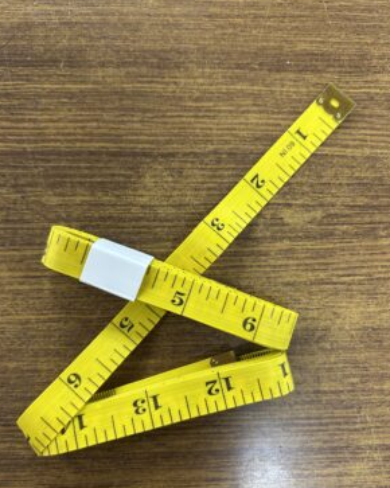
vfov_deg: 62.1
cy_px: 265
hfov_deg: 51.5
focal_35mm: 28
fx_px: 404
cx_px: 192
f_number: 1.5
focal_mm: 5.7
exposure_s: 1/50
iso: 100
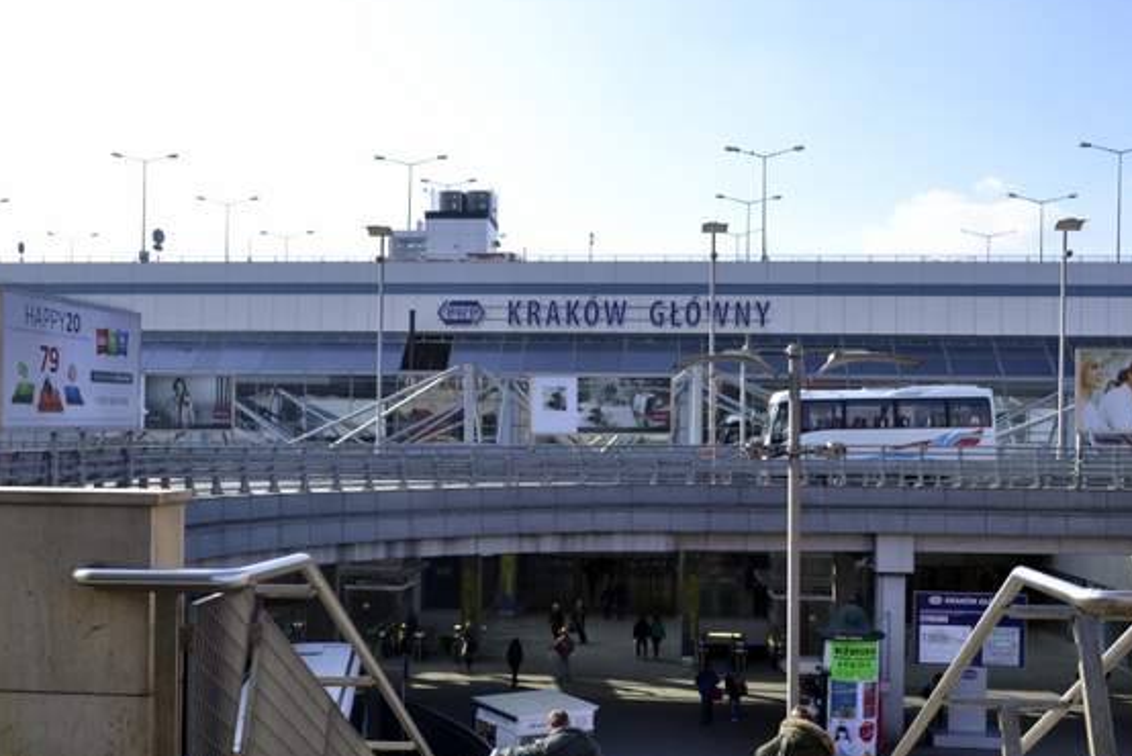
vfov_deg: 34.2
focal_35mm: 39
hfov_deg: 49.5
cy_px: 417
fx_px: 1227
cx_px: 535
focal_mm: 18
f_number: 5
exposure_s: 1/1250
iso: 400
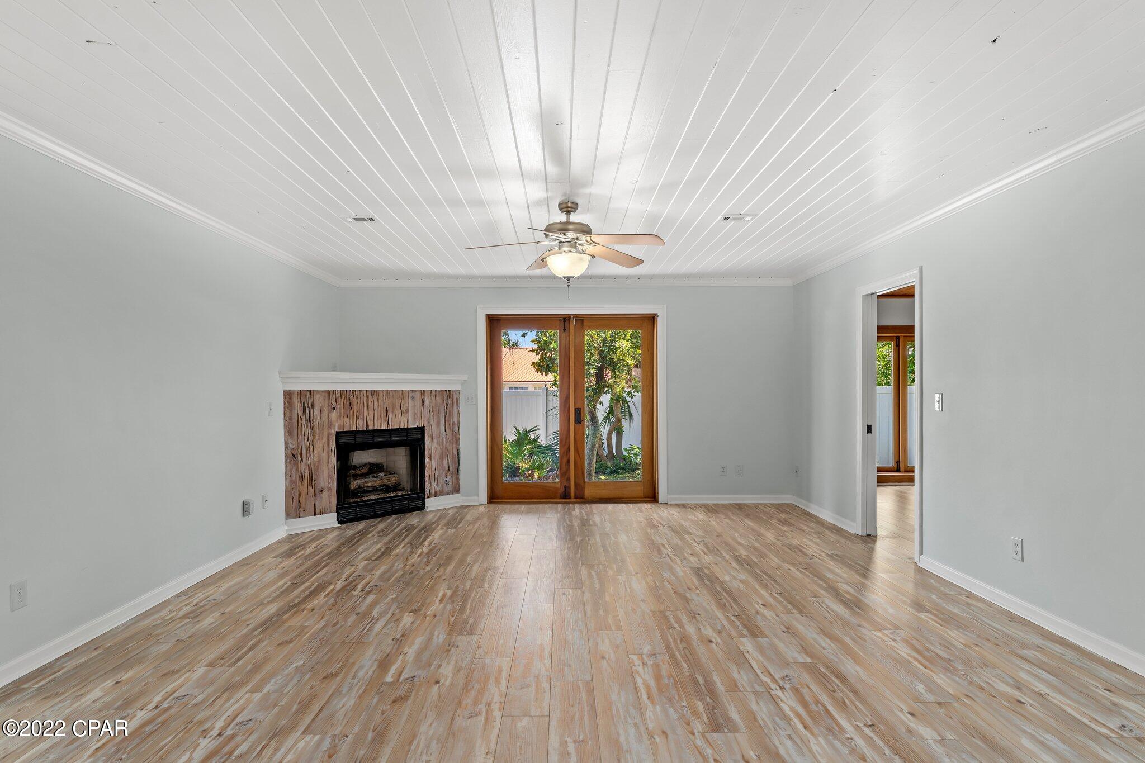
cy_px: 382
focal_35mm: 19
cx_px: 572
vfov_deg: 64.8
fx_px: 601
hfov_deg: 87.2
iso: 400
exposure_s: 1/8
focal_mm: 18.9
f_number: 8
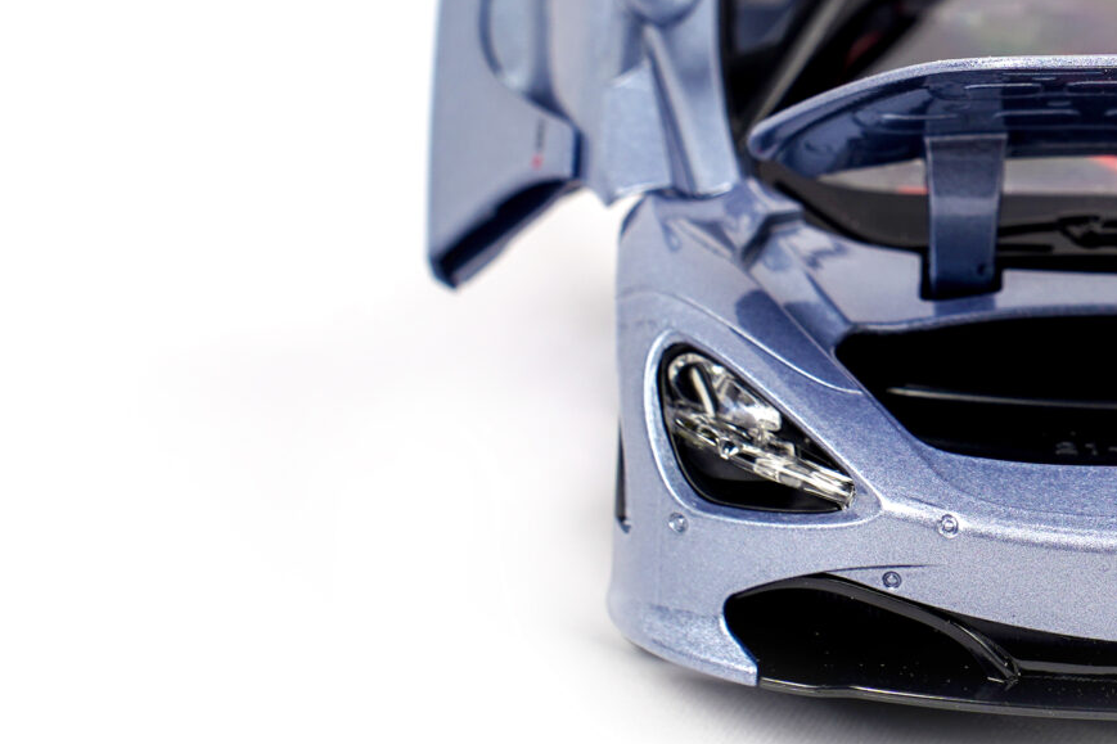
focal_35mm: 221
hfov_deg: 9.2
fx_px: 6855
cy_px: 178
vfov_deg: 6.2
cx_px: 1166
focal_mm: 75
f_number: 8
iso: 80
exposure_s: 1/125
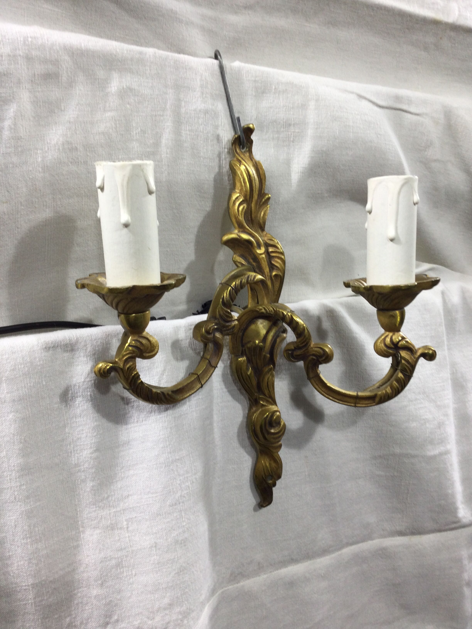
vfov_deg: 58.4
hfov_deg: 45.4
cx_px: 236
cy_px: 314
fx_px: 564
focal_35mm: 31
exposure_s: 1/50
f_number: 2.4
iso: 32
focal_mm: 3.3
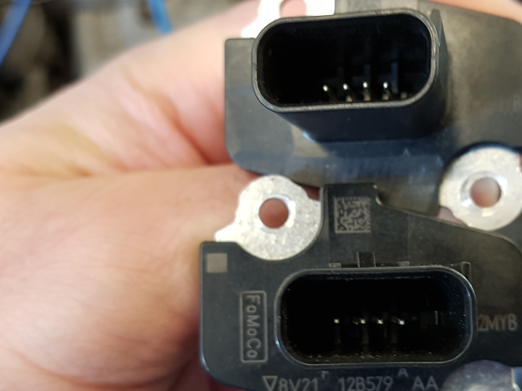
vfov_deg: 34.1
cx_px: 319
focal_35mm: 42
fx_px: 633
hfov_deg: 44.5
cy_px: 251
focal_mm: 4.2
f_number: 1.7
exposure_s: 1/33
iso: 160
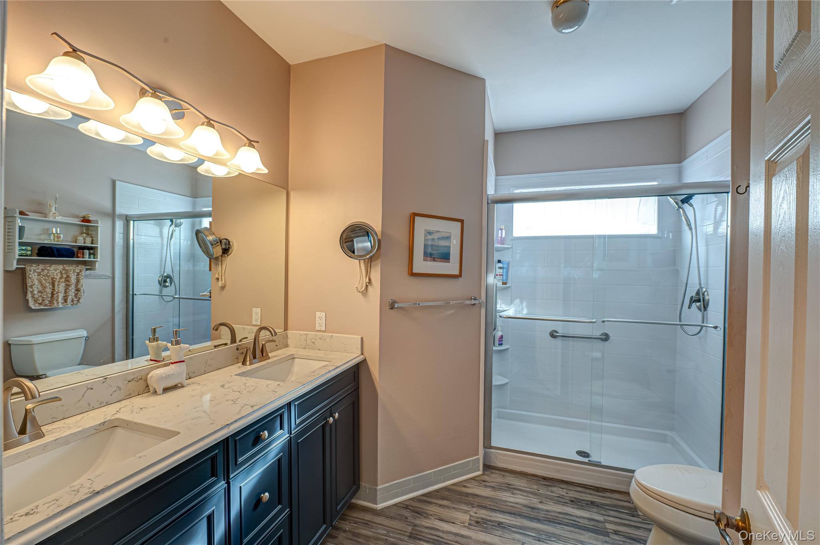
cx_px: 410
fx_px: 319
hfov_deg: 104.3
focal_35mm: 14
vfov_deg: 81.1
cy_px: 272
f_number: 9
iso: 400
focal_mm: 14
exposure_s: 1/25
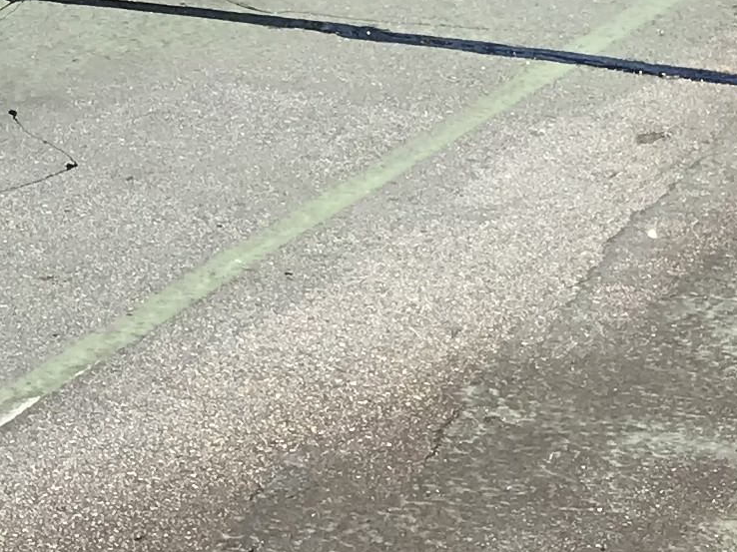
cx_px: 79
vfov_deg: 9.6
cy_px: -116
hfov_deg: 12.8
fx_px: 3256
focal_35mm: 153
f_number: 1.8
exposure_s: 1/1842
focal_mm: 3.99
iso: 20
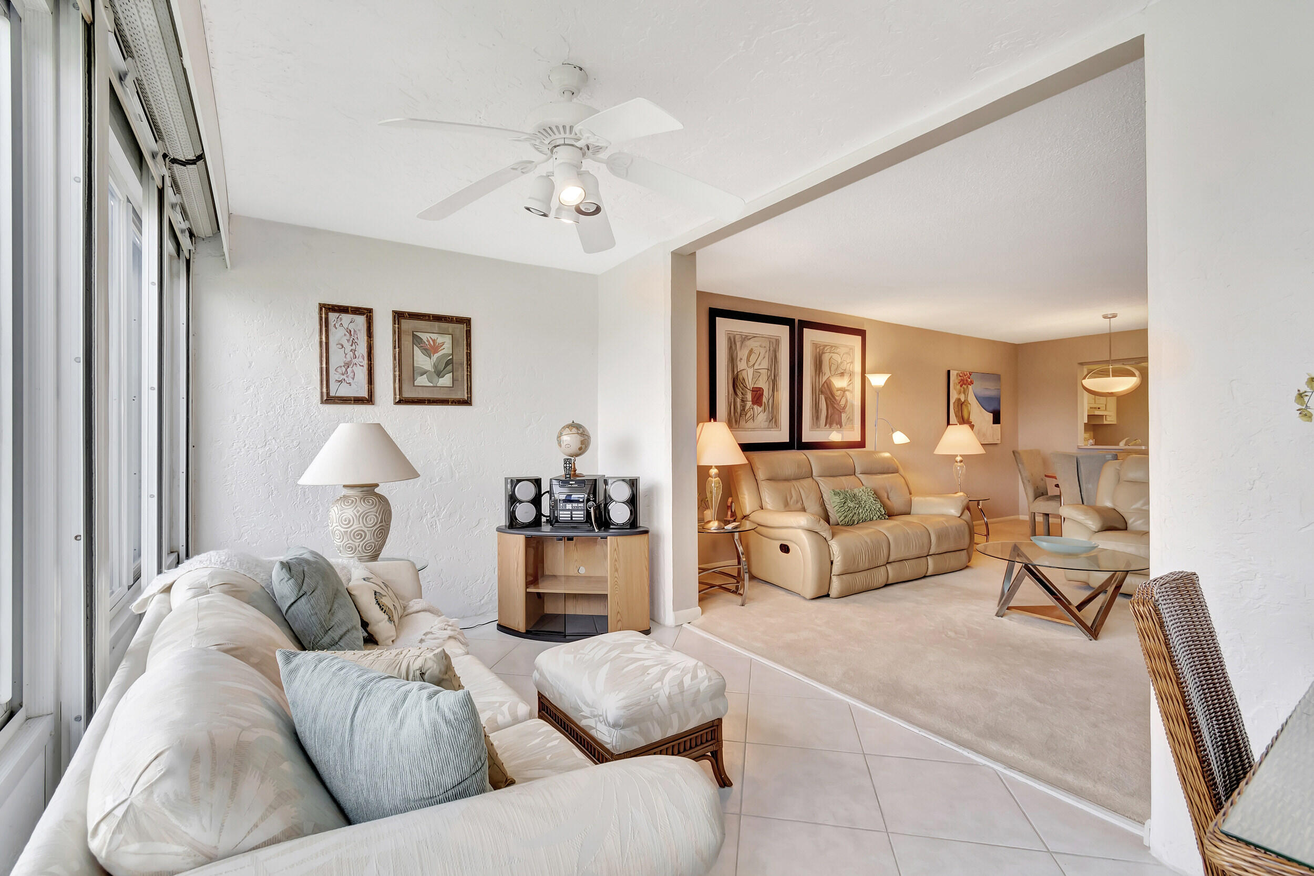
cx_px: 657
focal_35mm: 15
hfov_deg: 100.4
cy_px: 438
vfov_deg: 77.3
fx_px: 547
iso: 720
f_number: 8
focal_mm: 10
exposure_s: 1/15
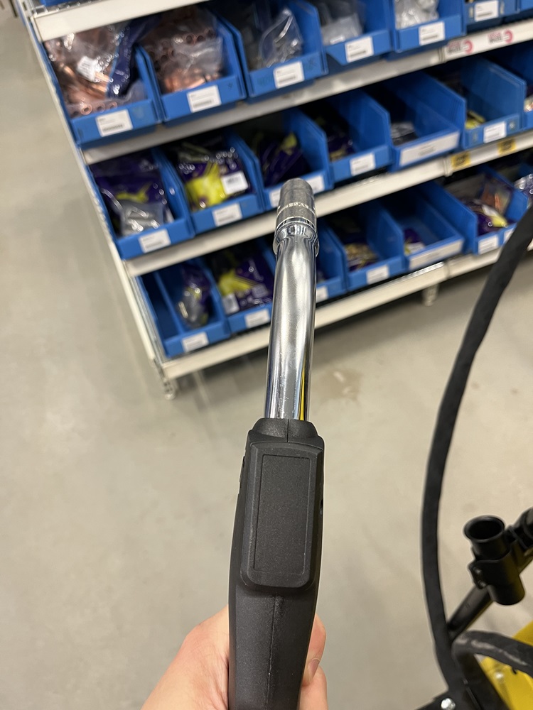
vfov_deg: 67.3
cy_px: 355
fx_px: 534
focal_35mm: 26
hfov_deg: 53.1
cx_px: 266
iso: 200
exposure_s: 1/50
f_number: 1.6
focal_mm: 5.1
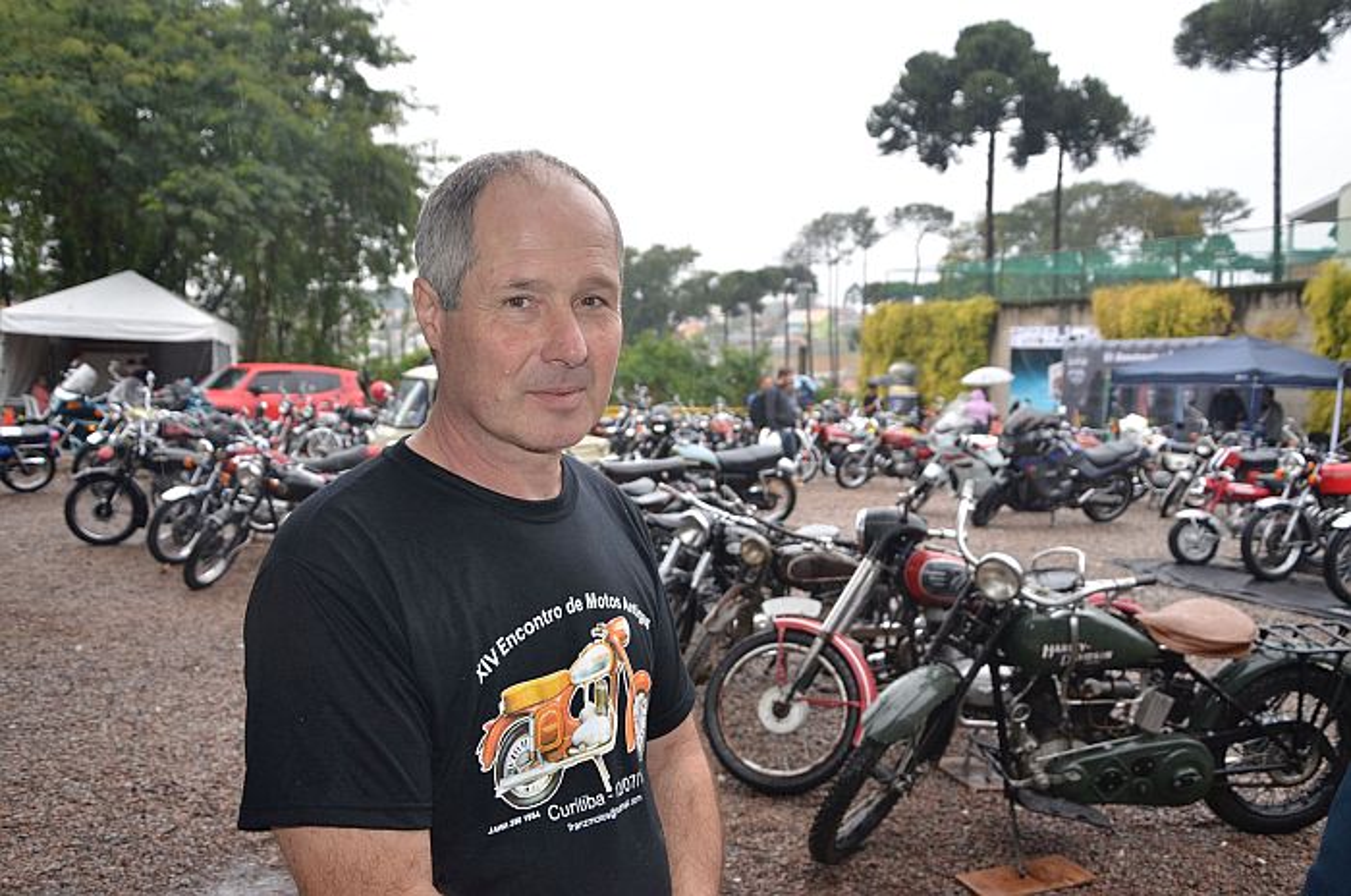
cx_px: 676
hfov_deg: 57.3
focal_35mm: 33
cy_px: 448
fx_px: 1236
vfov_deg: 39.8
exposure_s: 1/160
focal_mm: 22
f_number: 4.5
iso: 500
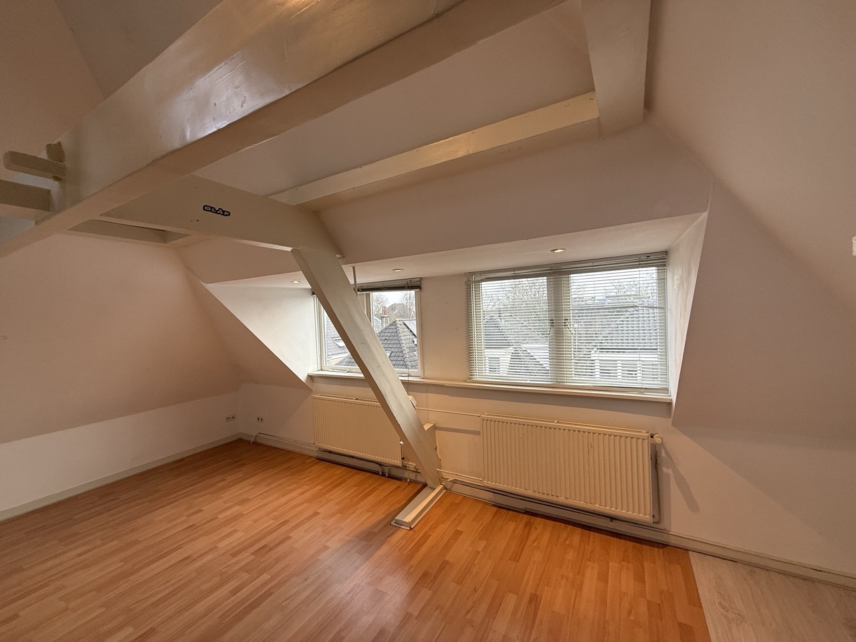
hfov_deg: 102.1
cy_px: 321
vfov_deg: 85.7
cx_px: 428
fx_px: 346
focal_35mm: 14
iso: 64
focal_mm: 2.22
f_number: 2.2
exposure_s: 1/99
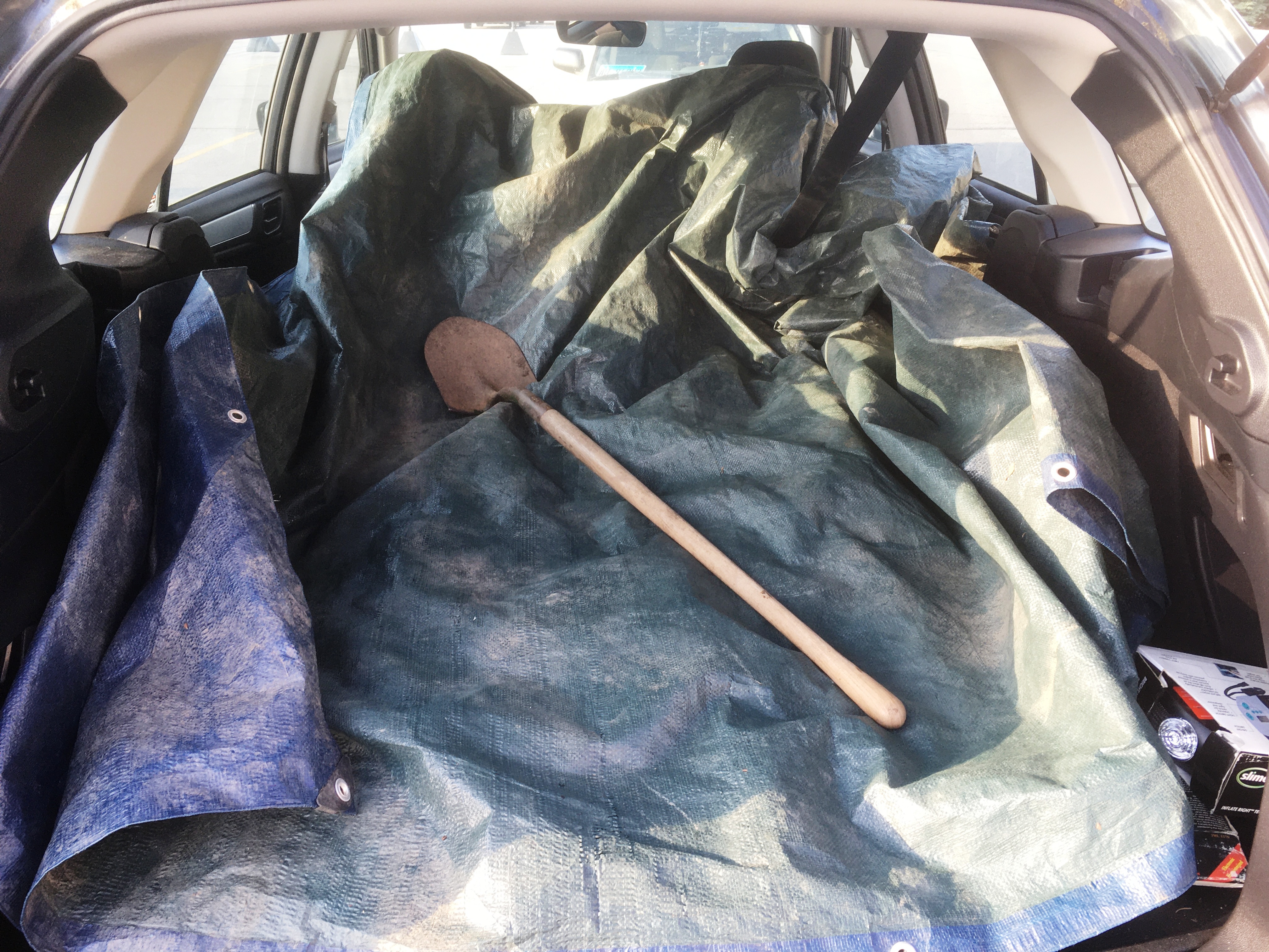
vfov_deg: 48.2
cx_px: 634
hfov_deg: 61.7
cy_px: 476
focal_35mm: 29
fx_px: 1063
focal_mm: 4.15
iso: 32
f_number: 2.2
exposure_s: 1/60
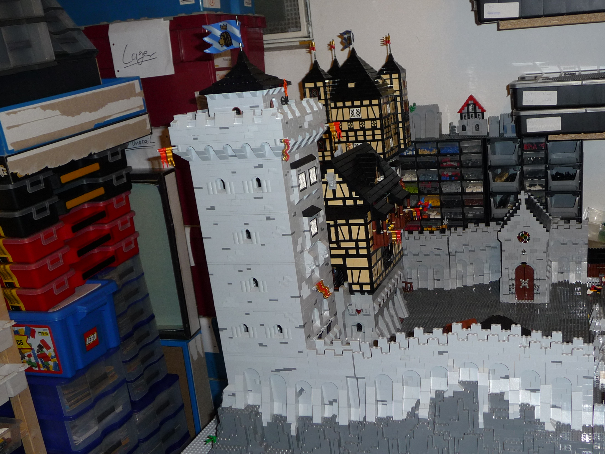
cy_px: 291
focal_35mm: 39
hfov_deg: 47.4
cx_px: 383
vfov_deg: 36.6
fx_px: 682
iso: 100
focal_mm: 5
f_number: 3.4
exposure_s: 1/30
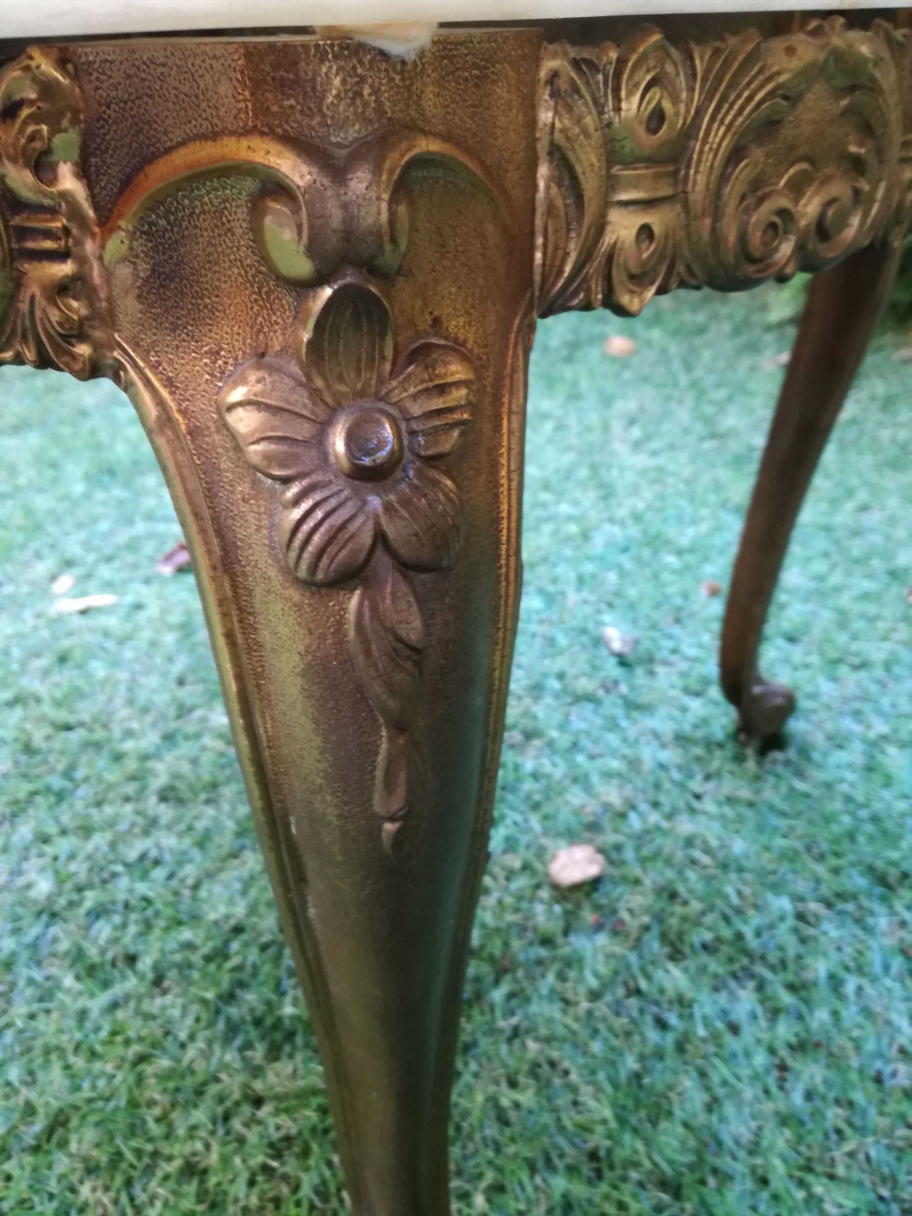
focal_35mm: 27
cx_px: 456
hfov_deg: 51.4
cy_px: 608
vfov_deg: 65.3
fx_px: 948
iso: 320
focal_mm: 3.79
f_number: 2
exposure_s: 1/25
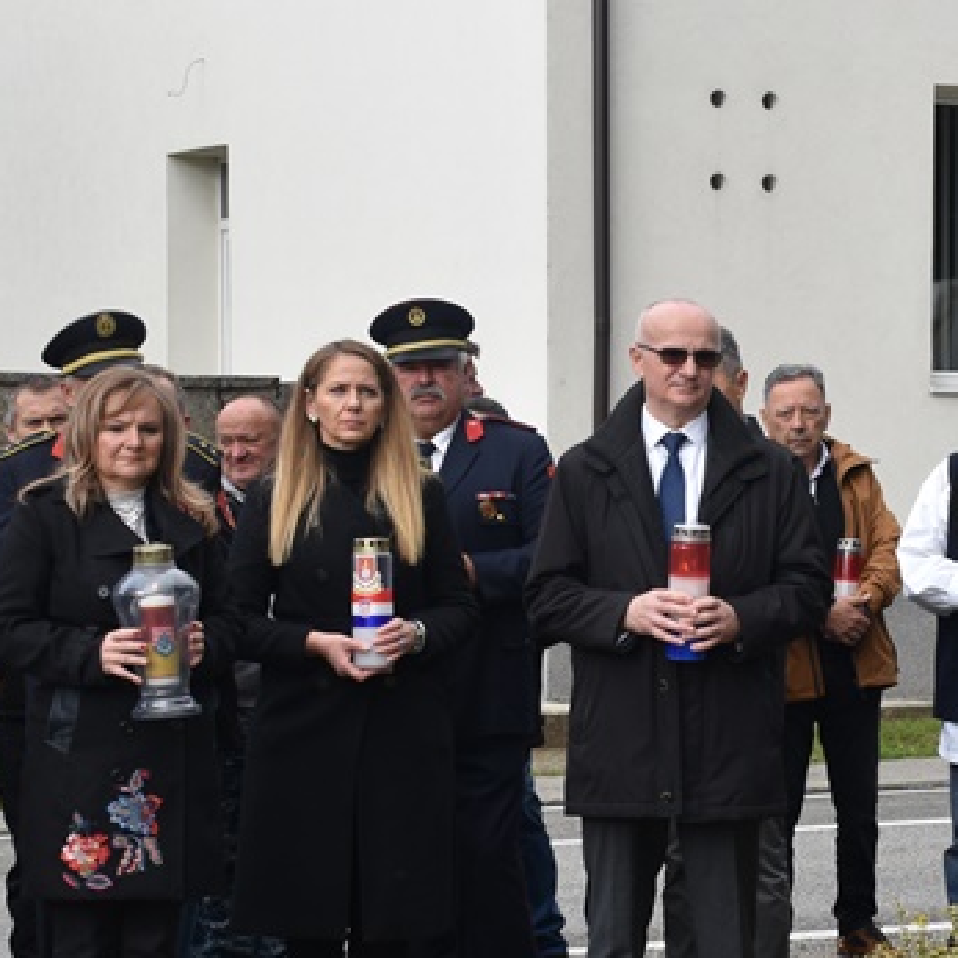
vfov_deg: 13.6
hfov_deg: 13.5
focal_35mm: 128
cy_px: 675
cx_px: 875
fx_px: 4008
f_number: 8
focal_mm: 34
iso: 200
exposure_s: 1/250
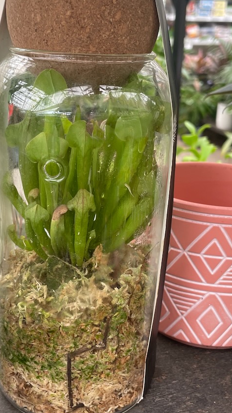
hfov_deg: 27.6
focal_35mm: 43
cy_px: 196
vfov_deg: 47.3
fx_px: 470
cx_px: 90
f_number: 1.6
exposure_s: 1/121
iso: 50
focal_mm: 4.2
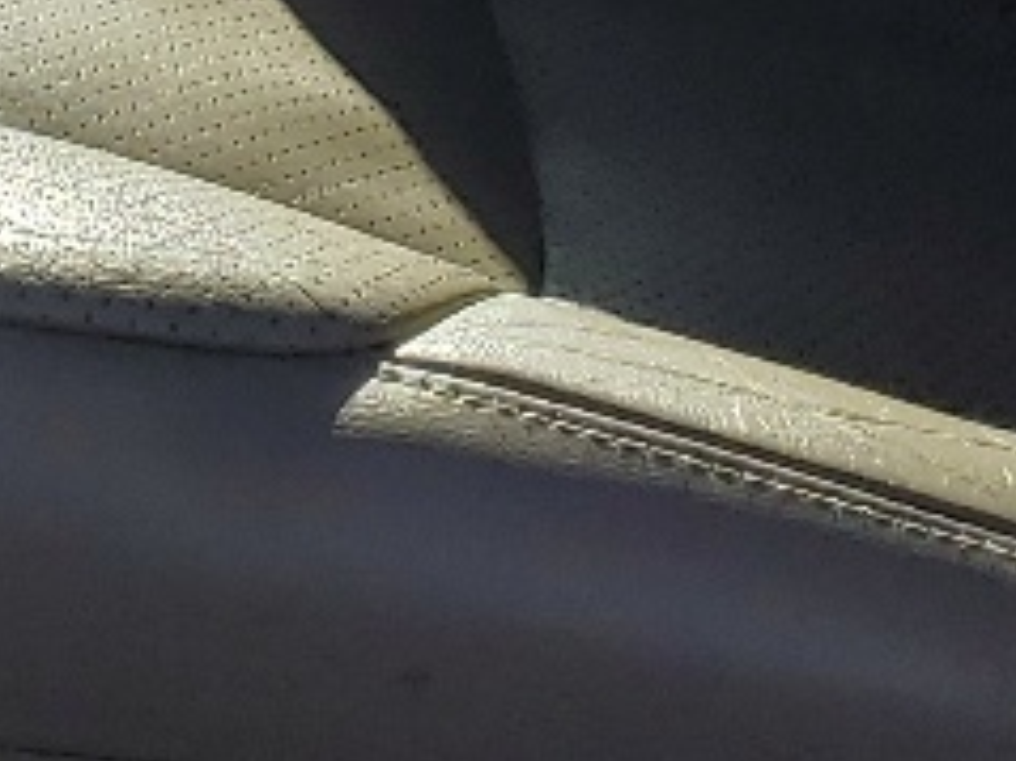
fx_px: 5104
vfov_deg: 7.9
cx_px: -446
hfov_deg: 11.0
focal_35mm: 174
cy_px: -1033
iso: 50
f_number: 1.5
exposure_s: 1/3333
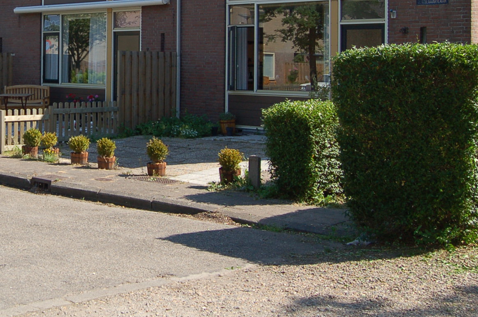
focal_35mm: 64
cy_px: 37
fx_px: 848
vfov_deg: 20.8
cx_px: 56
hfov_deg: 30.2
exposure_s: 1/500
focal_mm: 22
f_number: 5.6
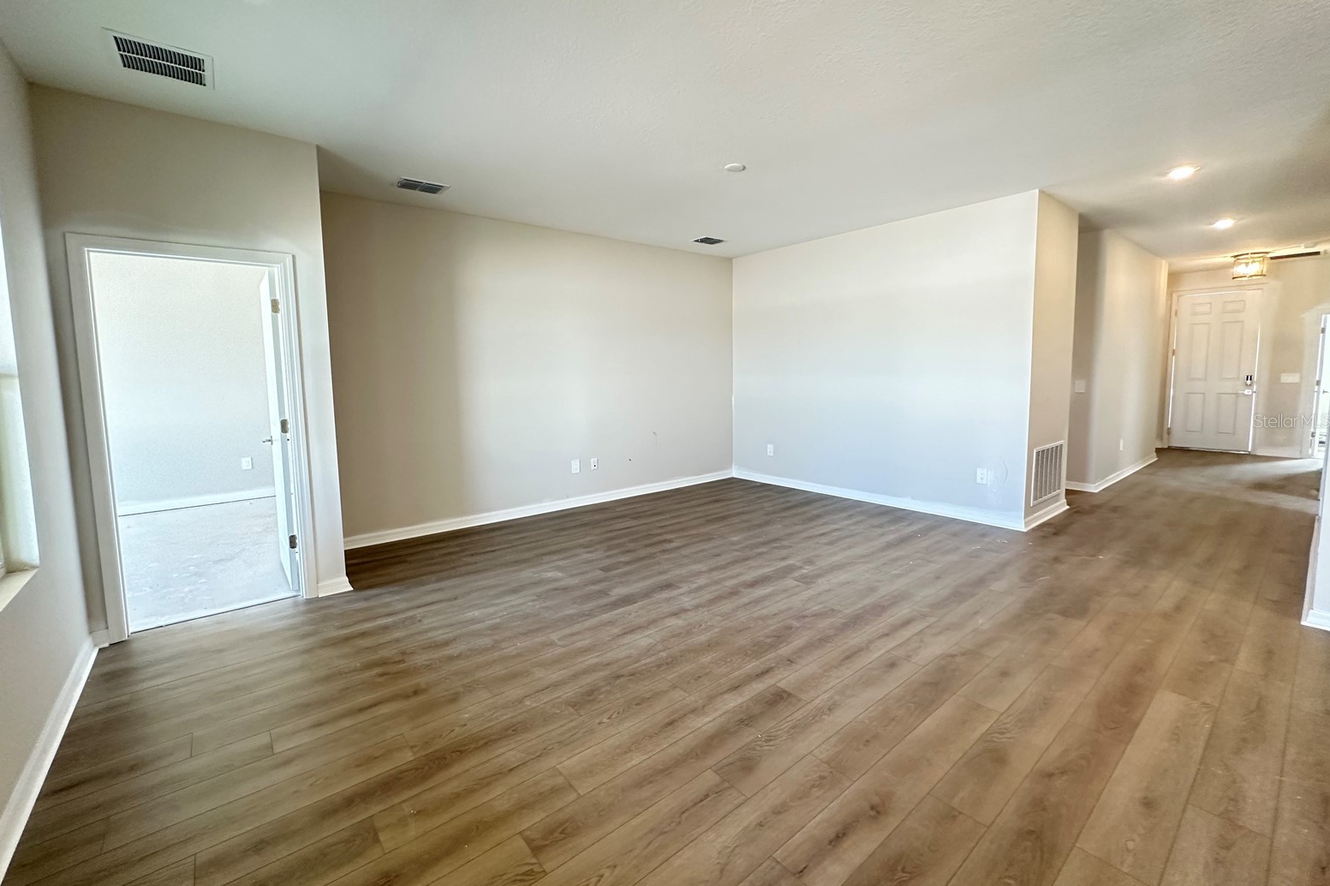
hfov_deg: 100.4
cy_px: 420
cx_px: 649
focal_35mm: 15
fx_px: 554
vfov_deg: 77.3
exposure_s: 1/60
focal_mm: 2.22
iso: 320
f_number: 2.2
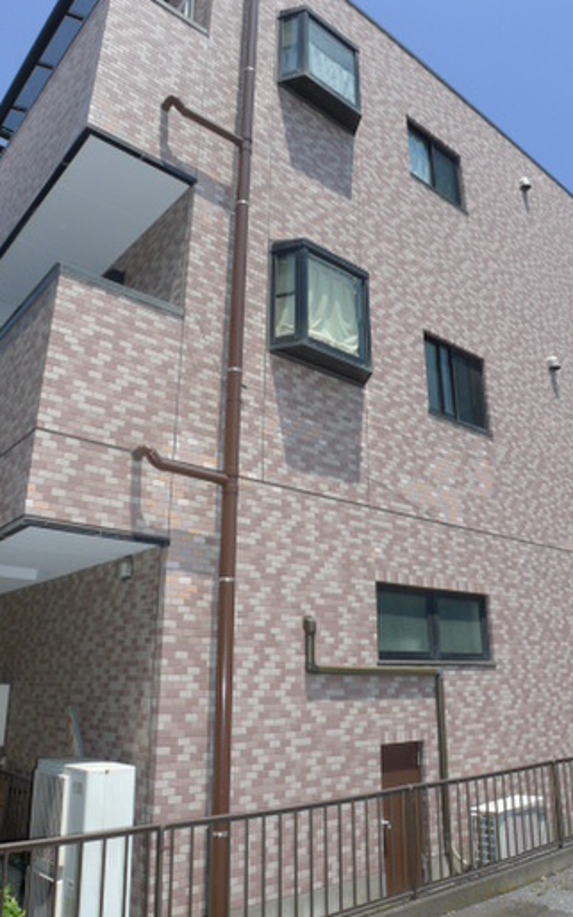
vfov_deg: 70.4
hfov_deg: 47.5
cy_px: 441
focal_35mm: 26
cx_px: 320
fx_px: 650
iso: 100
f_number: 4
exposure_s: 1/800
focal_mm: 3.9
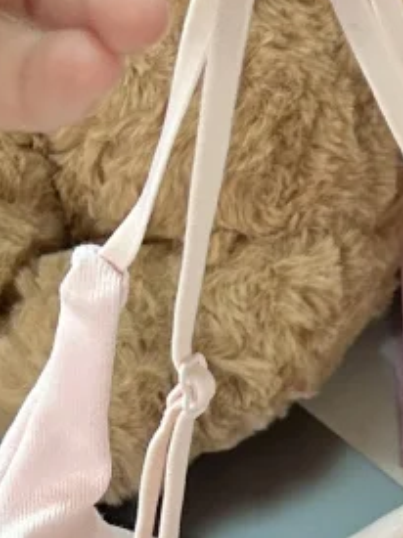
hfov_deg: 10.7
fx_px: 2113
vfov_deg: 13.5
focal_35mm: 136
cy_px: 861
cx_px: 511
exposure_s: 1/50
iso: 125
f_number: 1.5
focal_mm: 5.7
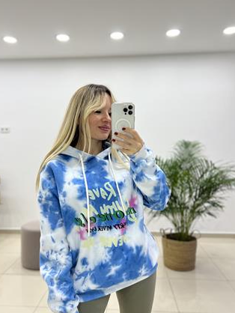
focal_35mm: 29
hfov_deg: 48.2
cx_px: 111
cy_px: 169
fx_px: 262
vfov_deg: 61.5
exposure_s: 1/100
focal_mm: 5.7
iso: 100
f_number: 1.5
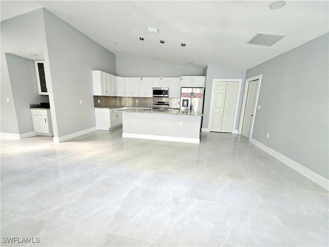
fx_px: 124
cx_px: 164
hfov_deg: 106.2
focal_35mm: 13
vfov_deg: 89.9
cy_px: 124
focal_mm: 1.74
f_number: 2.2
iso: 400
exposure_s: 1/40
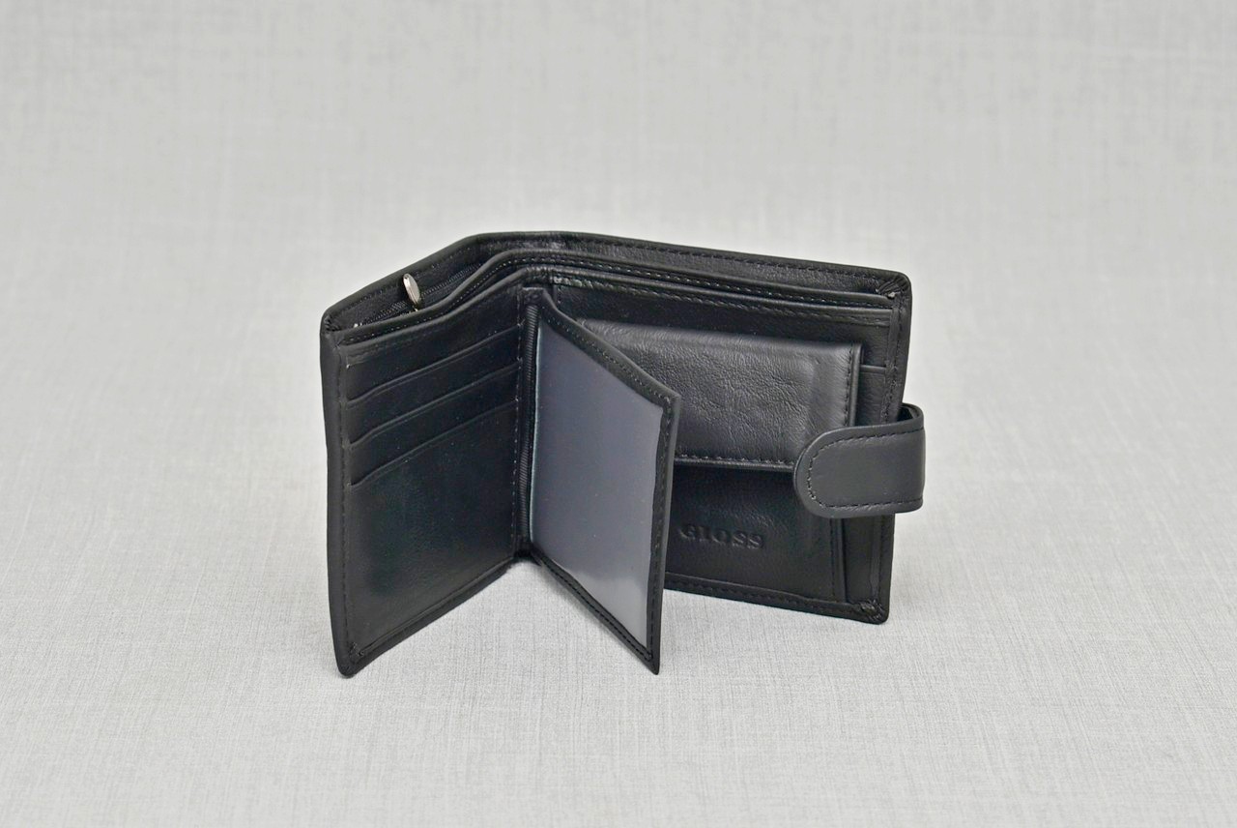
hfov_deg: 24.6
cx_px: 618
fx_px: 2837
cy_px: 414
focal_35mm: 82
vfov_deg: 16.6
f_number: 5.6
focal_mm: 55
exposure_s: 1/60
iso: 100
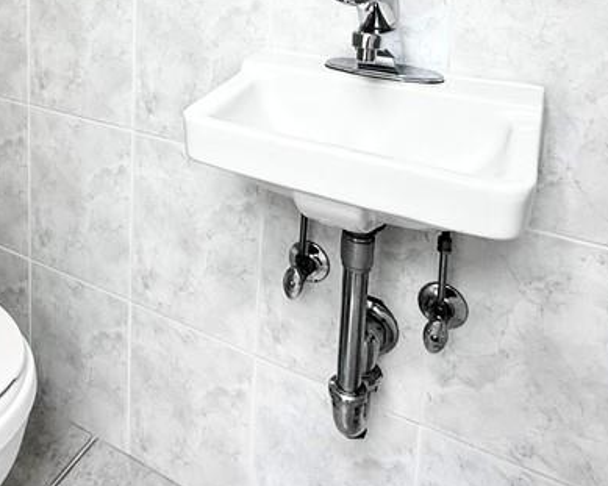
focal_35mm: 36
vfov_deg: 36.2
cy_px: -20
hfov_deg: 47.8
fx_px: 648
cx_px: 131
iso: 125
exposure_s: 1/120
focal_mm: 2.22
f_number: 2.2
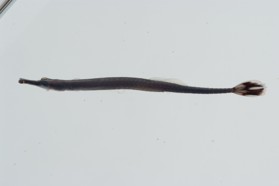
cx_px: 140
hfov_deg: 13.0
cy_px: 93
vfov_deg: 8.7
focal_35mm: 158
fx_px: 1224
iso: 200
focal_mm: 105
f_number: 36
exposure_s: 1/60
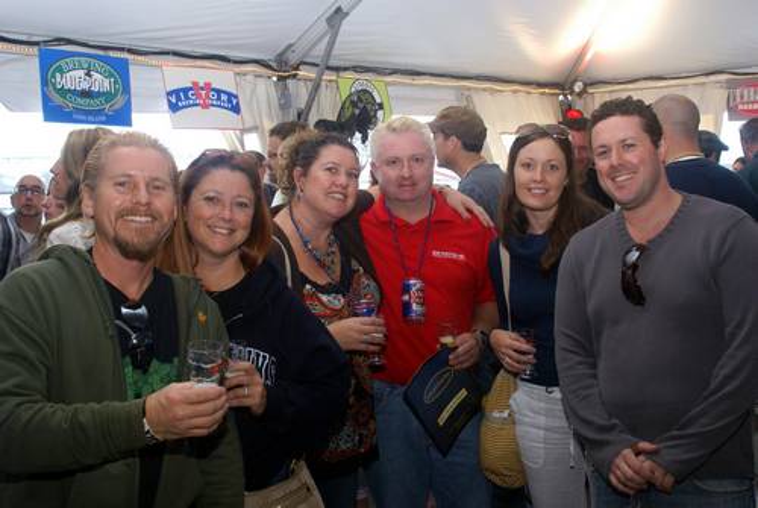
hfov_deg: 53.1
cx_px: 379
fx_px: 759
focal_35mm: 36
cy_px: 254
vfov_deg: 37.0
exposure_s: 1/60
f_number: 8
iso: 400
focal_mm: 24
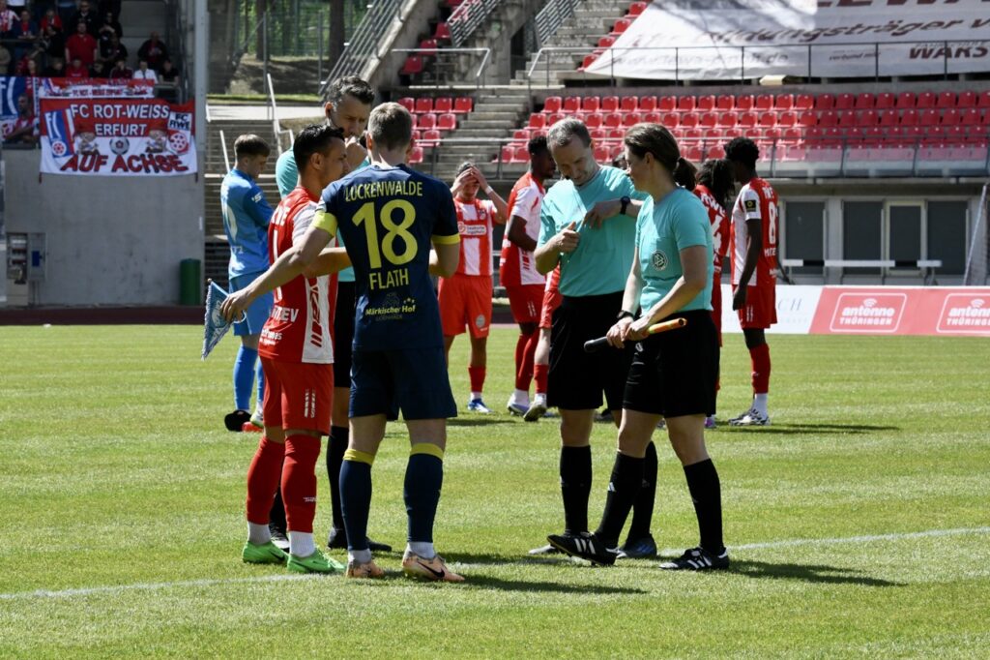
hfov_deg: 11.7
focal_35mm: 175
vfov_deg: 7.8
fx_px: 4811
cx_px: 495
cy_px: 330
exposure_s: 1/1600
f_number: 14
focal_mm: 175
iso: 2500
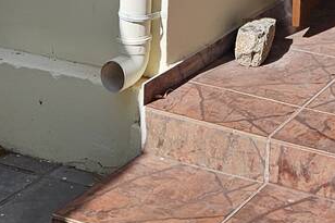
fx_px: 1042
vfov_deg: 10.7
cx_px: 310
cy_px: -283
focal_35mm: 112
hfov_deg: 17.9
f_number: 1.8
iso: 25
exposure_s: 1/2510
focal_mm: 5.4
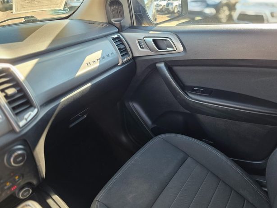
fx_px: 192
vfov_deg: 56.8
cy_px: 108
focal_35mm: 24
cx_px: 144
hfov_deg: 71.6
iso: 160
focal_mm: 6.3
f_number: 1.7
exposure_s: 1/180
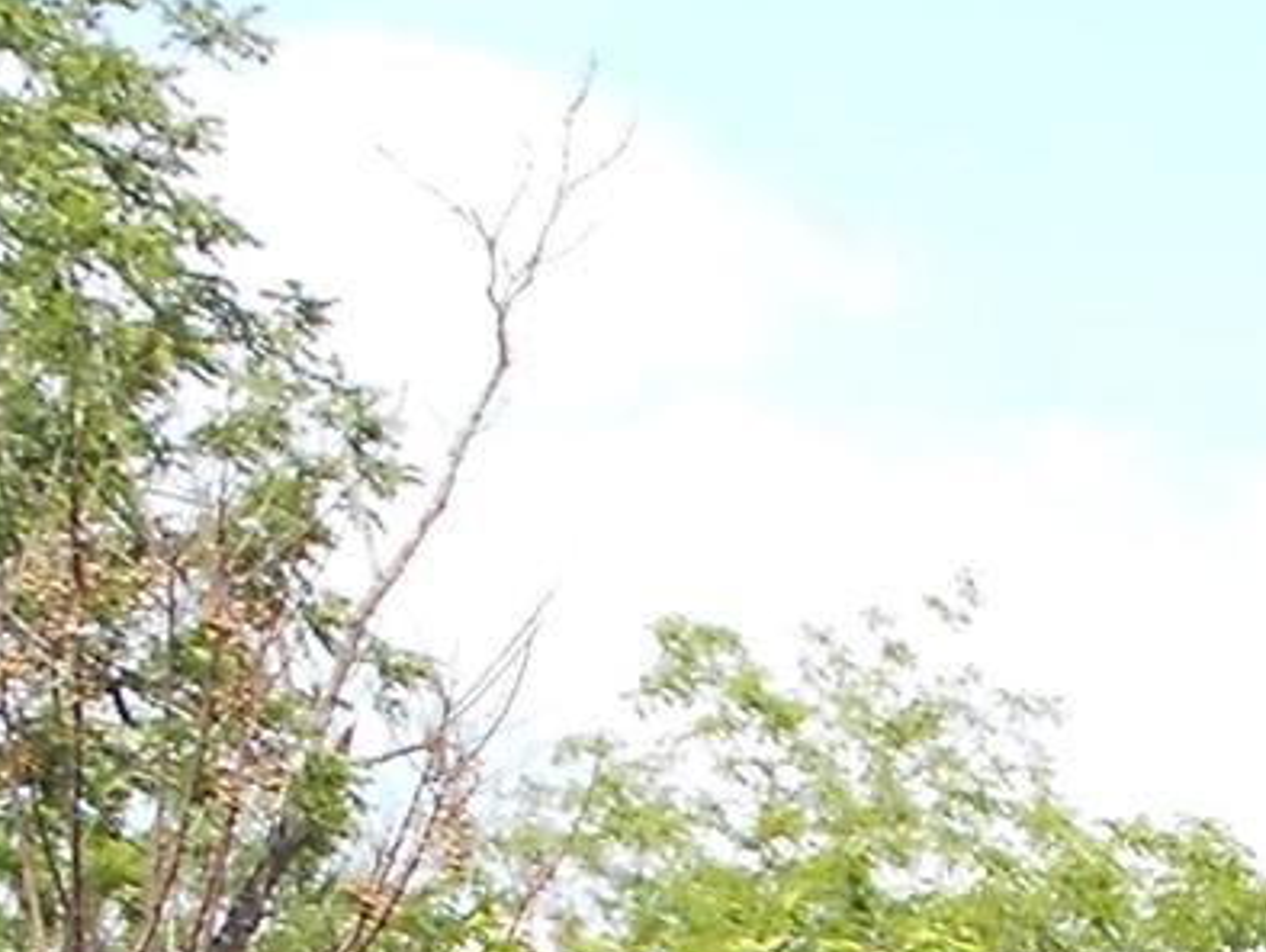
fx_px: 4940
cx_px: 2696
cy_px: 1666
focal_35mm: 135
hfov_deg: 12.5
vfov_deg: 10.4
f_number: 3.2
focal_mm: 4.6
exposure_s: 1/500
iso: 80
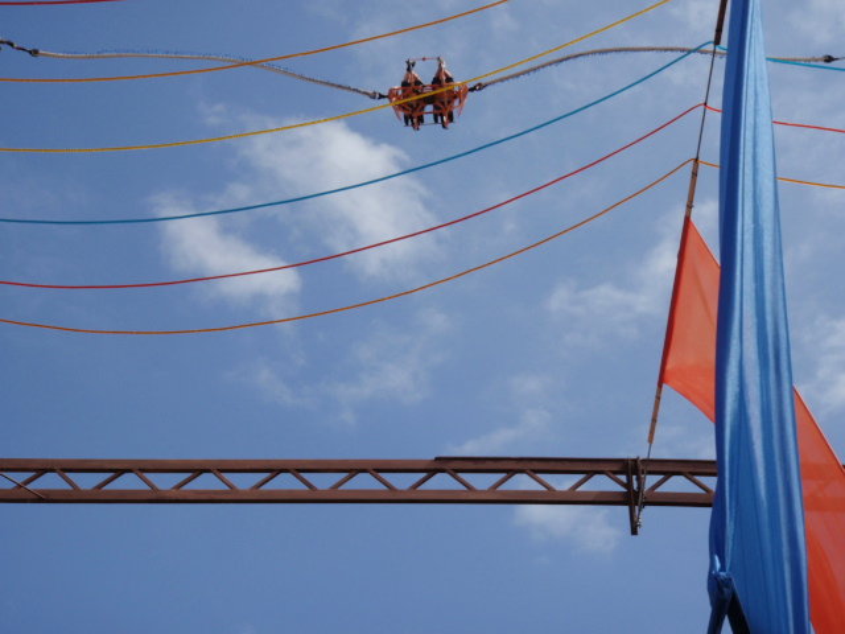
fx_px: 1391
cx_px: 422
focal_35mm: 57
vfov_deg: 25.7
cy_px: 317
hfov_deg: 33.8
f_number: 5
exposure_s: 1/640
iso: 64
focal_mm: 10.34
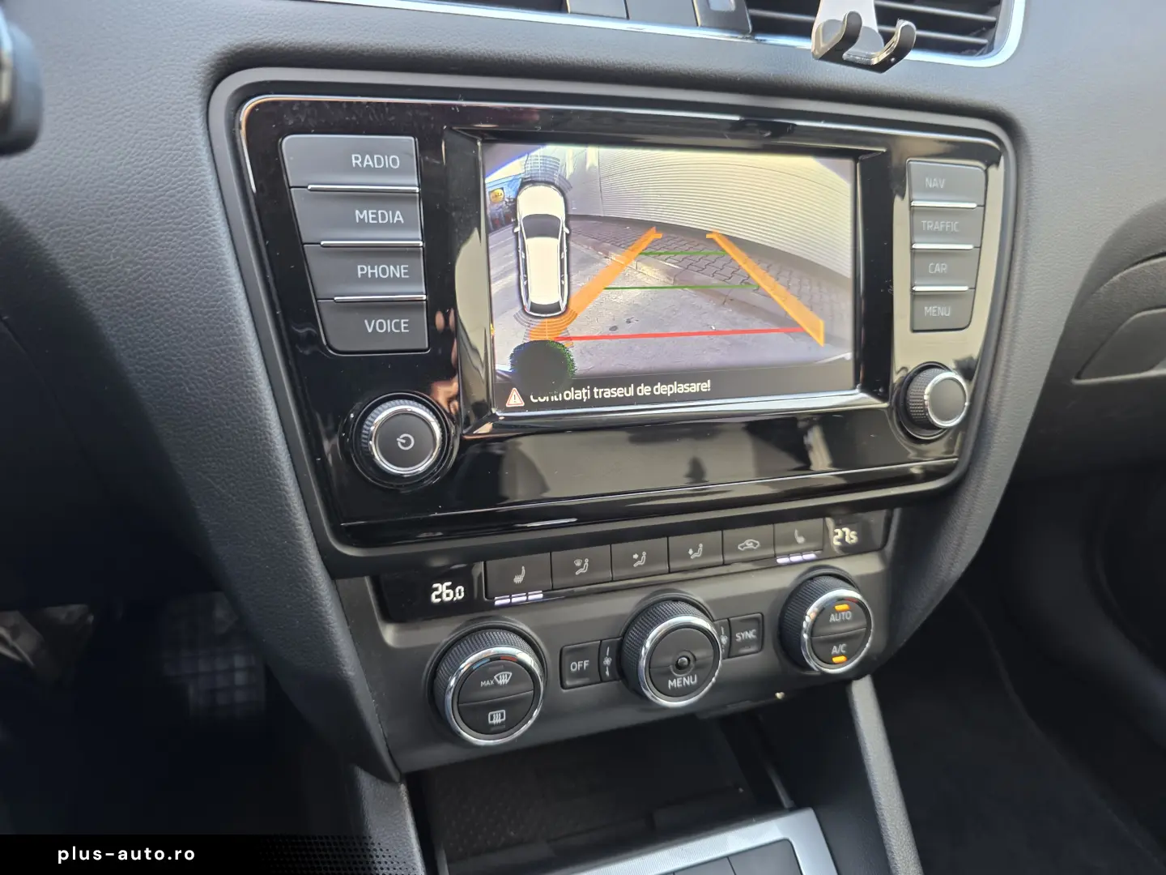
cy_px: 438
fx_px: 775
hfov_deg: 73.9
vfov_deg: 58.9
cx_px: 583
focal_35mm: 23
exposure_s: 1/55.3
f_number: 1.7
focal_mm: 6.3
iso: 125
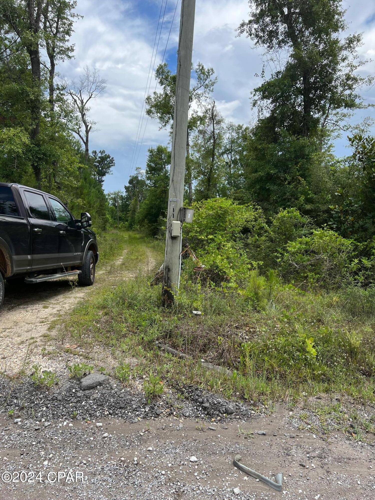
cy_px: 250
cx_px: 188
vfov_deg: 67.3
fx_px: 376
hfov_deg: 53.1
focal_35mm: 26
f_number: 1.5
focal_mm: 5.7
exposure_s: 1/2457
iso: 50
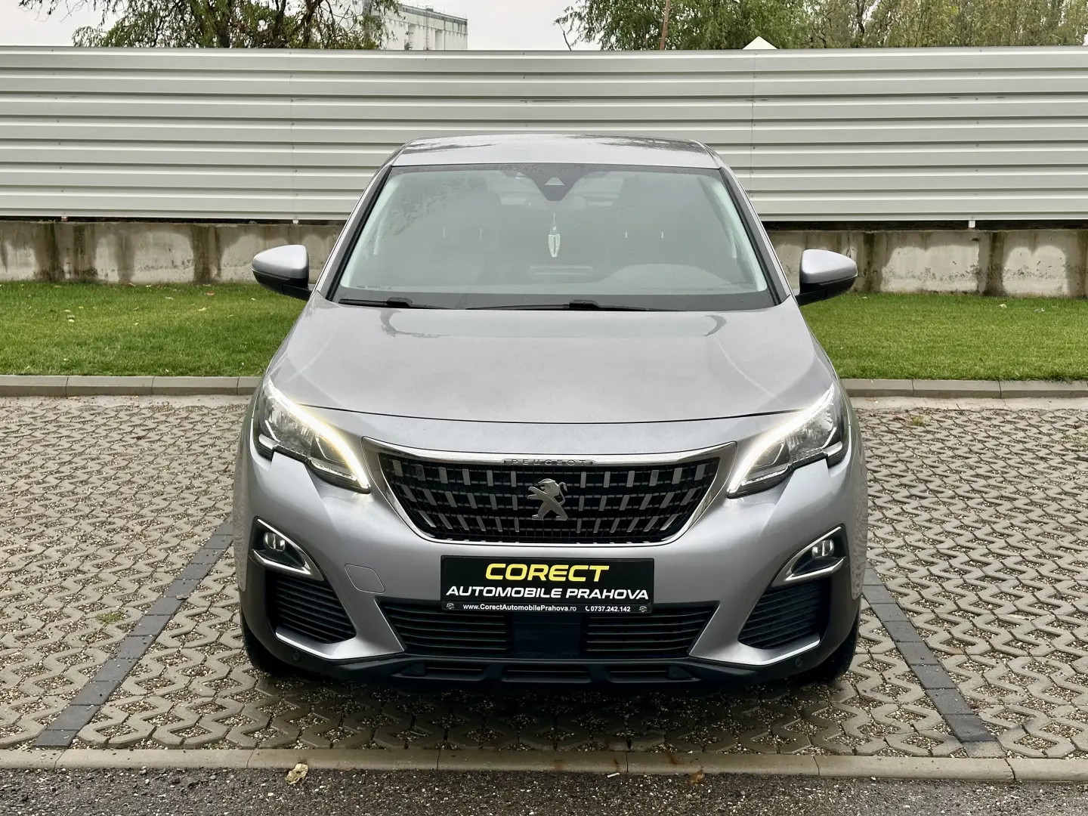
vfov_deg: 30.3
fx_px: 1509
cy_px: 408
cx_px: 544
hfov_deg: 39.7
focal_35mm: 48
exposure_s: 1/178
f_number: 1.78
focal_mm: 6.86
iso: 64
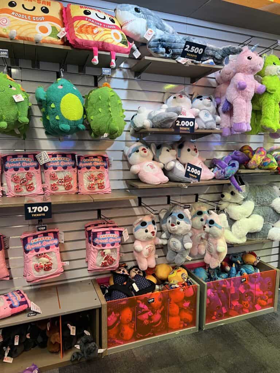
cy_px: 186
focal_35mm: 26
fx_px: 280
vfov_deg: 67.3
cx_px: 140
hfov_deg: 53.1
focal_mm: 5.7
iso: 200
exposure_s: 1/60
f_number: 1.5
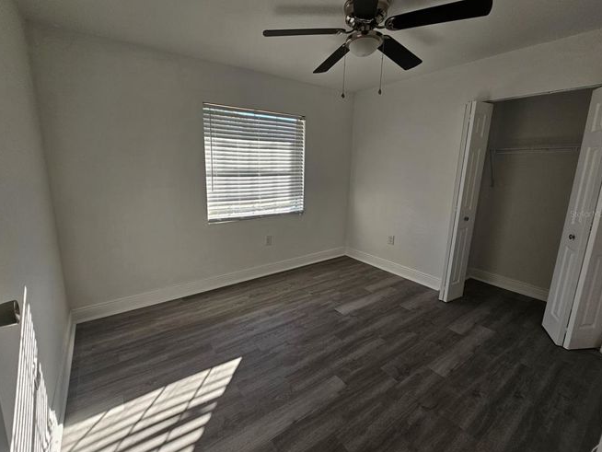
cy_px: 214
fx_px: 244
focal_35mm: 14
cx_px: 284
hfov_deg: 101.9
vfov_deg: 85.6
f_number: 2.2
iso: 50
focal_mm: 2.2
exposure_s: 1/305
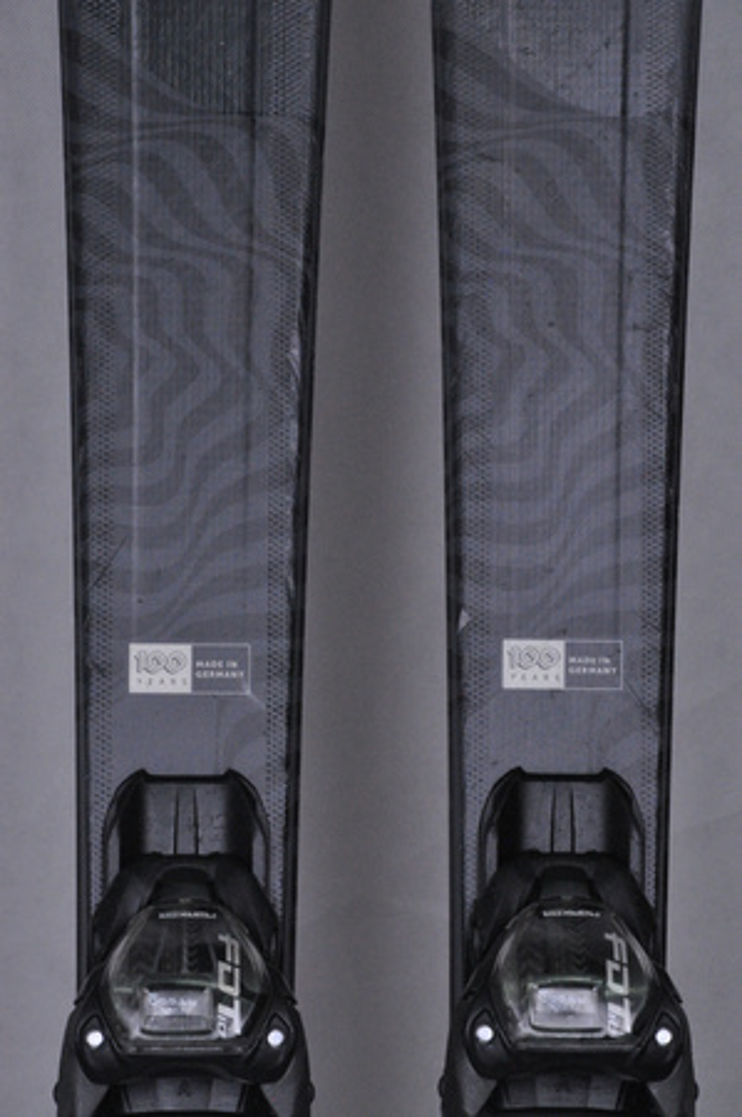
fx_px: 4880
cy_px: 558
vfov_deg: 13.1
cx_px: 371
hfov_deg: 8.7
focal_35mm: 158
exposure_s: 1/125
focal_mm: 105
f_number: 11
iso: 3200
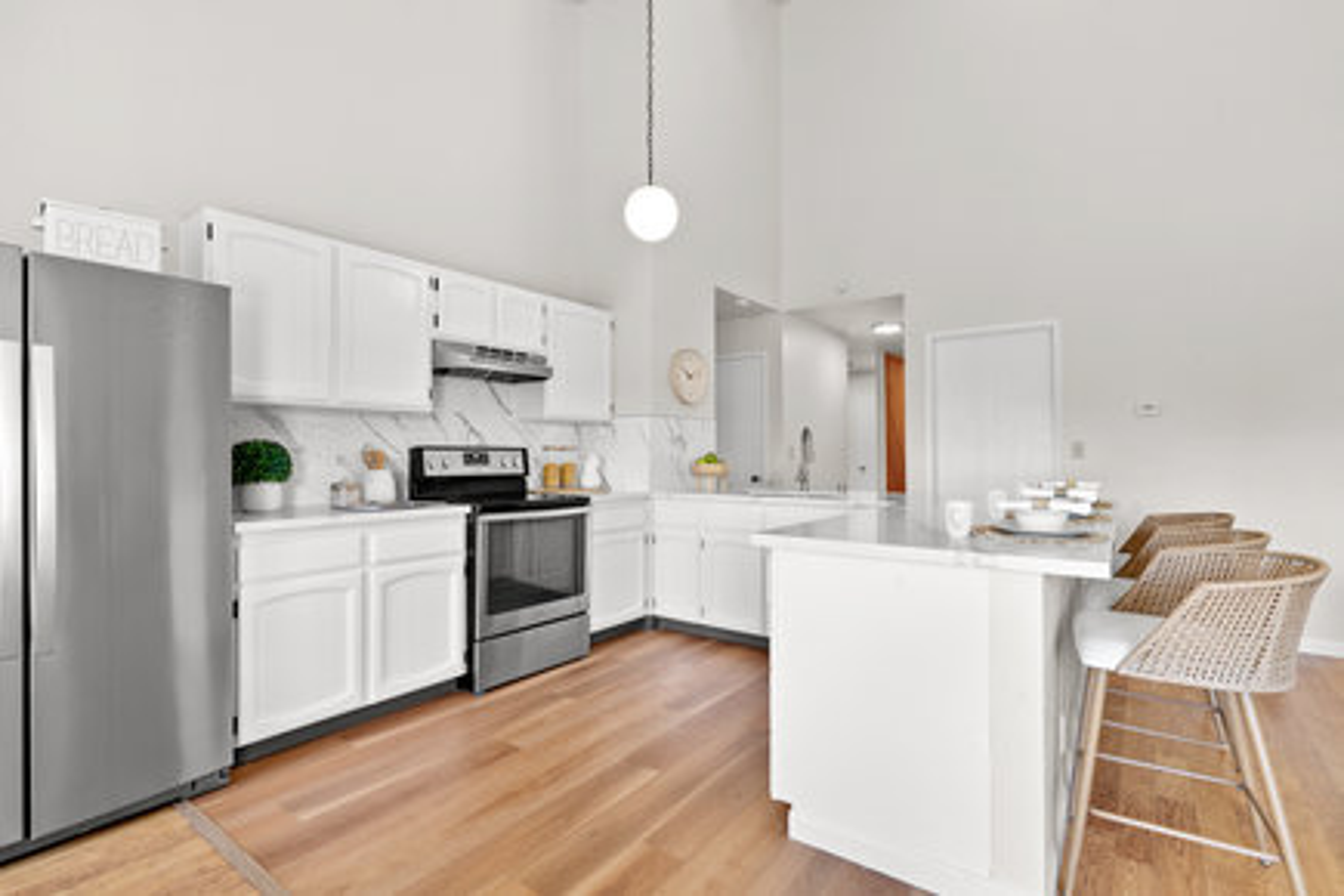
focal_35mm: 16
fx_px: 597
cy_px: 448
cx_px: 672
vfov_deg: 73.7
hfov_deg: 96.7
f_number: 9
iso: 400
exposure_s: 1/5
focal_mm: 16
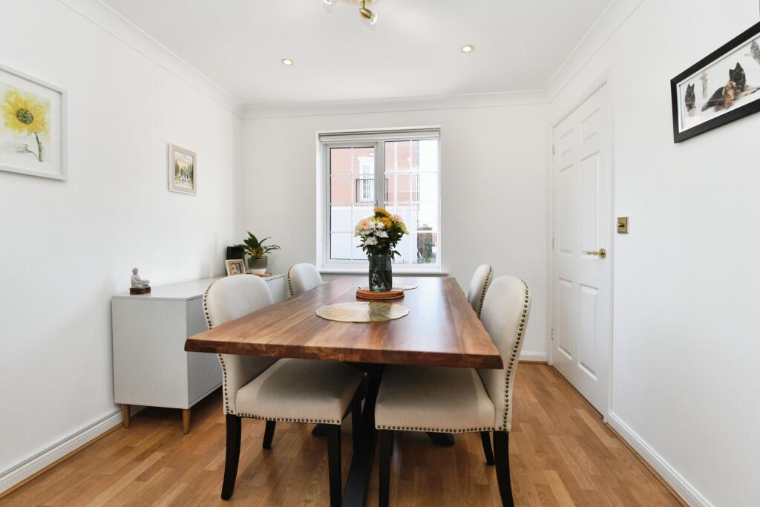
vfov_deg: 73.8
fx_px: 338
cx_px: 380
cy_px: 254
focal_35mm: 16
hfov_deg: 96.7
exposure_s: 1/80
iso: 800
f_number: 10
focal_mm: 16
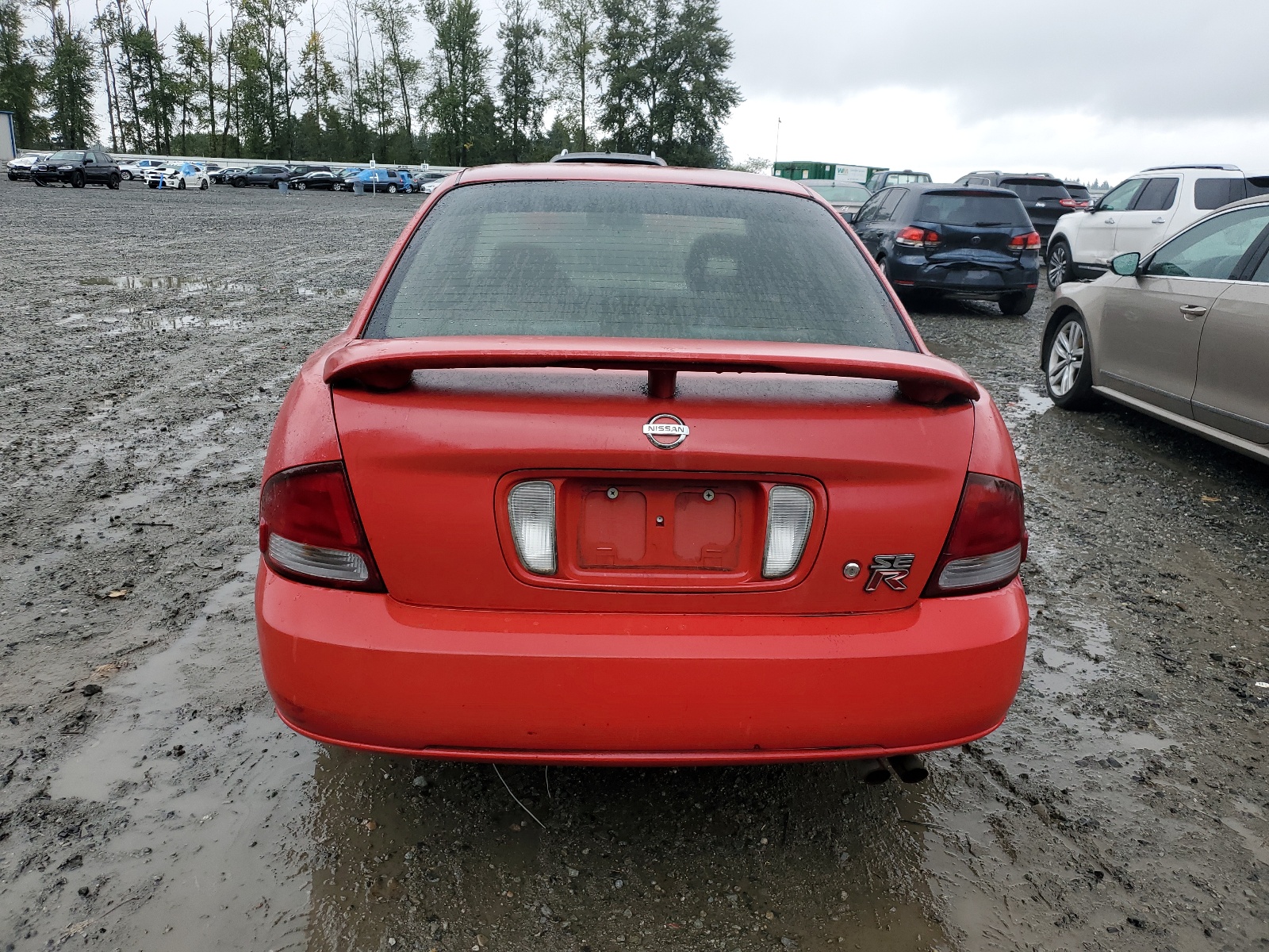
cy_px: 476
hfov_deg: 67.3
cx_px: 634
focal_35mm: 26
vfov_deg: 53.1
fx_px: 953
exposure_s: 1/323
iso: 50
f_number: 1.5
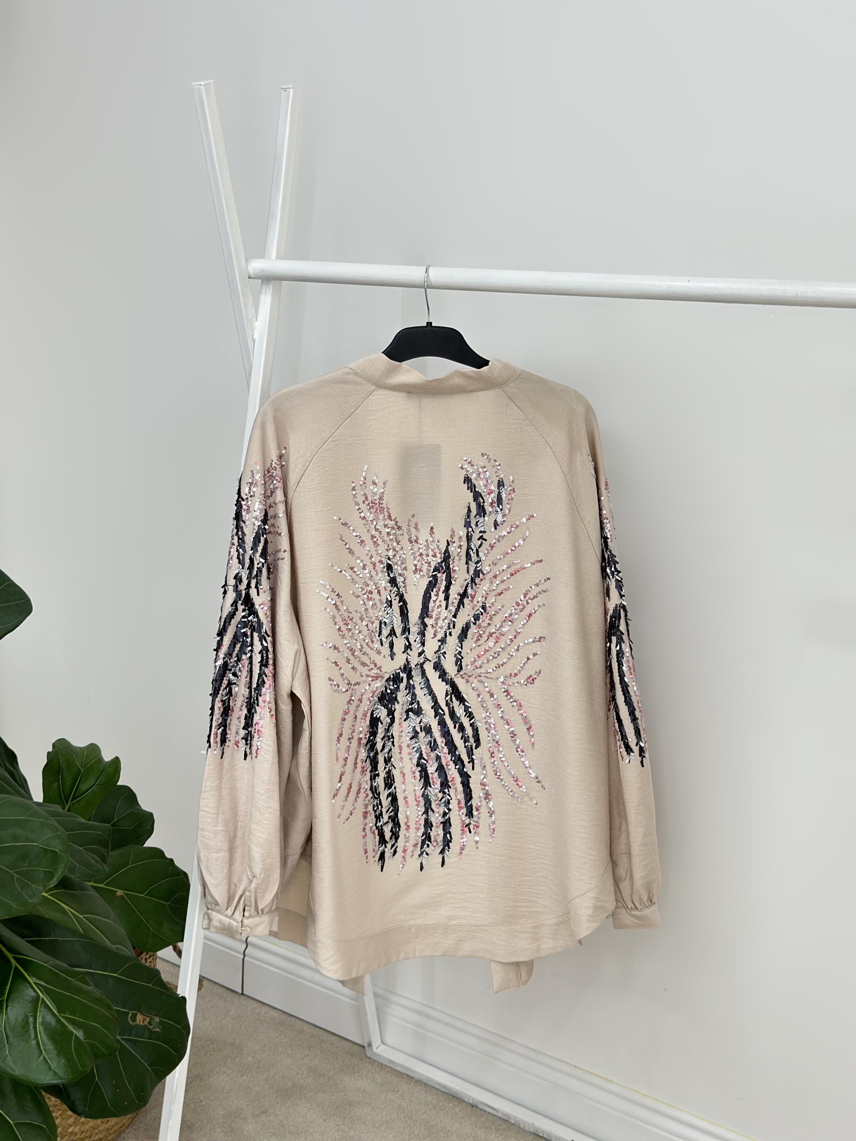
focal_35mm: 48
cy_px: 570
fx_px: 1583
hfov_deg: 30.3
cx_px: 428
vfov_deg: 39.7
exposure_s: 1/282
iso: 80
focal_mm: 6.86
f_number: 1.78
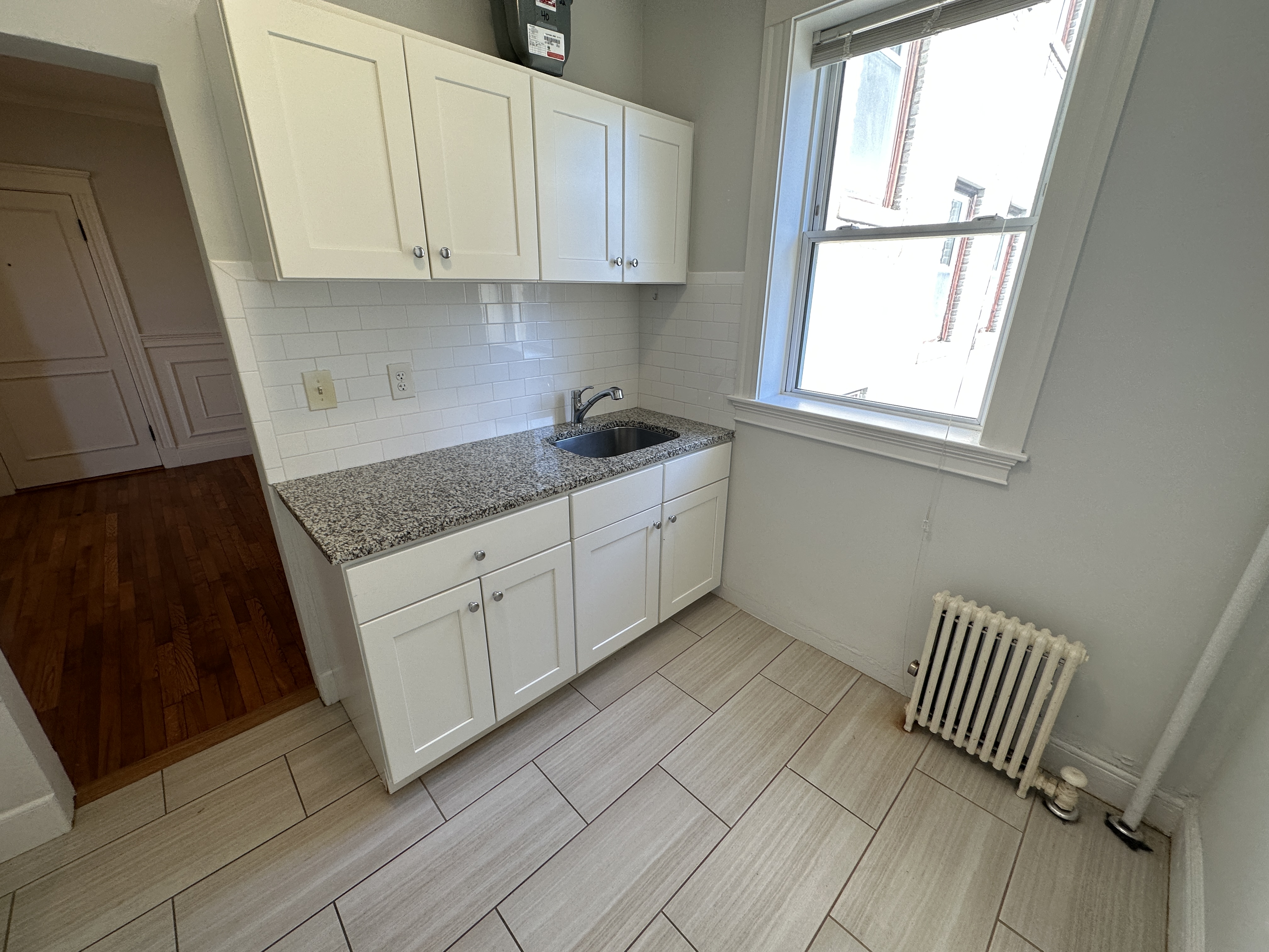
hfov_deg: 102.1
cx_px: 634
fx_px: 513
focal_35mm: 14
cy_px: 476
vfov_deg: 85.7
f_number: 2.2
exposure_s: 1/120
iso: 64
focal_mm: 2.22
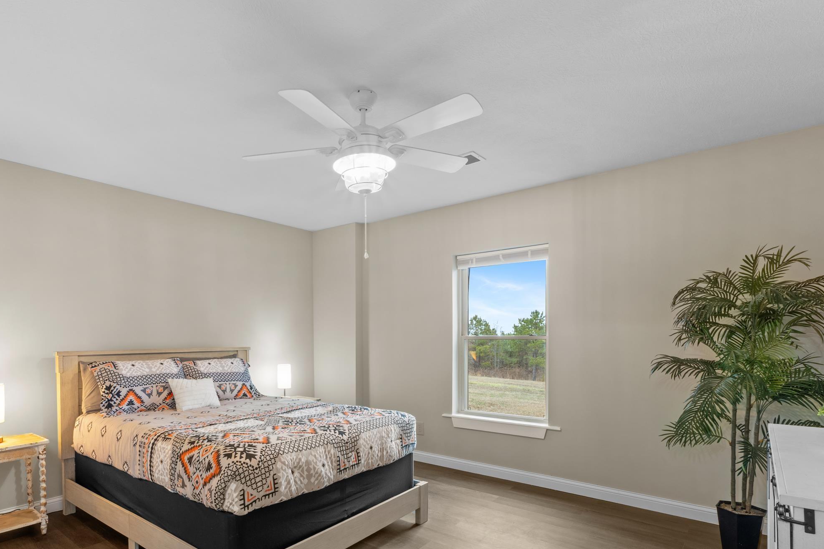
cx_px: 358
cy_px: 331
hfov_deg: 86.4
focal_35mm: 19
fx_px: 435
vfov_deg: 63.9
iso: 200
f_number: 9
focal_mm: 10
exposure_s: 2
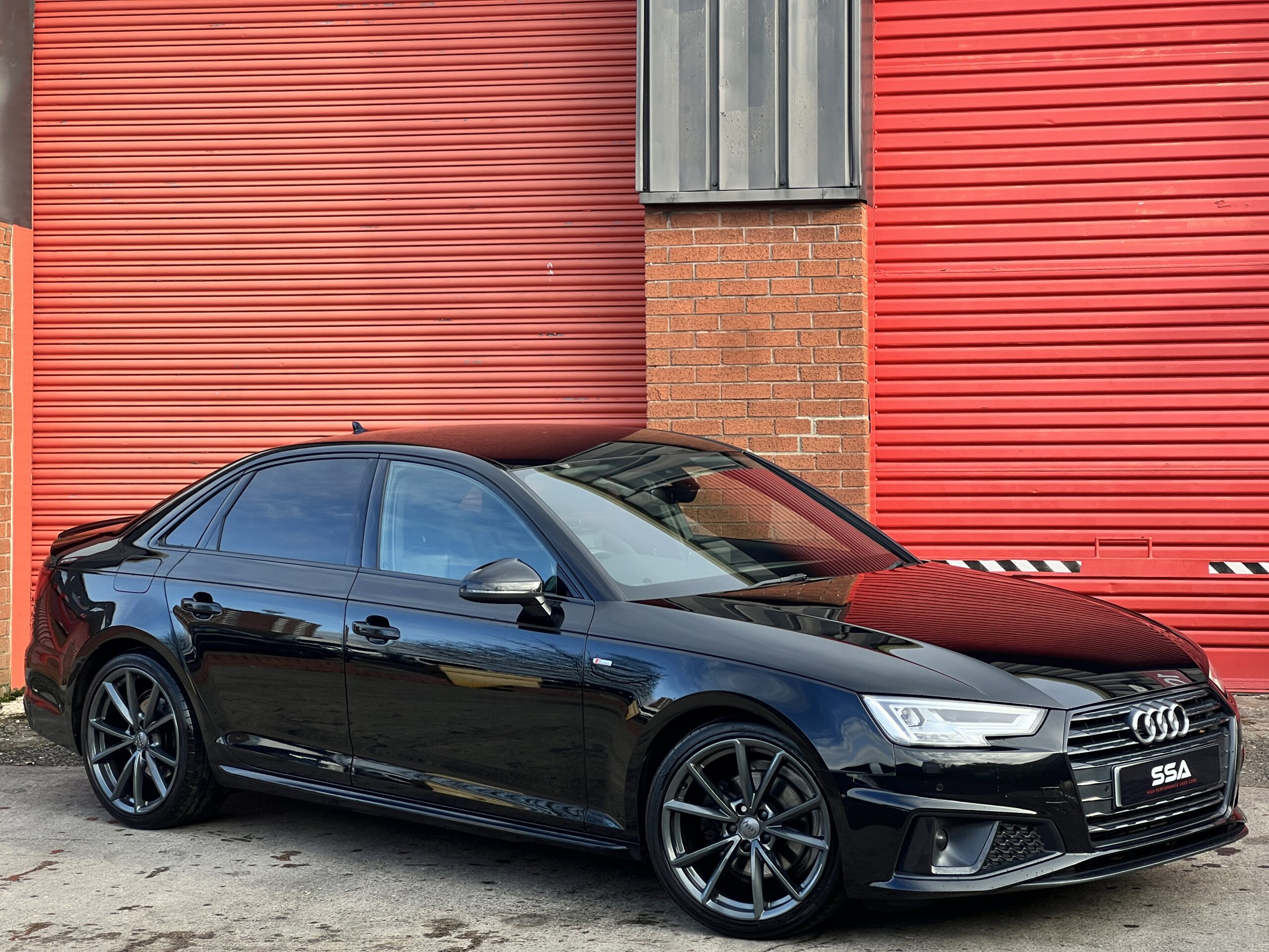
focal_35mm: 77
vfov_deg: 19.1
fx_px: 2823
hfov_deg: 25.3
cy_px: 476
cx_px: 634
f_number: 2.8
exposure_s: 1/163
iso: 32
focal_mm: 9
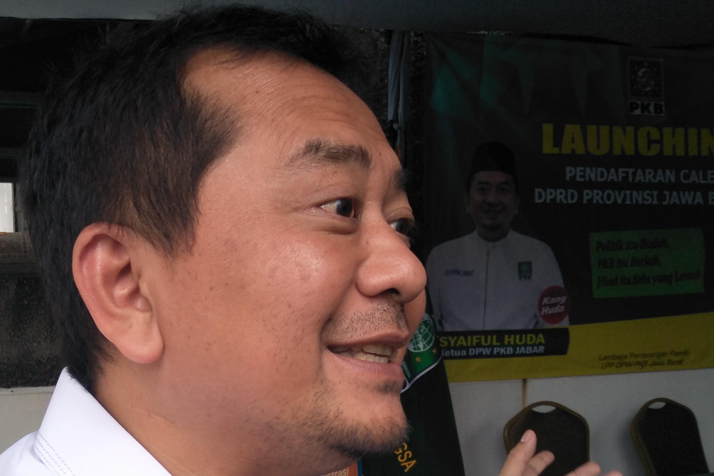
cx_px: 261
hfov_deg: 52.5
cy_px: 372
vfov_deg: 35.8
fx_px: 714
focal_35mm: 36
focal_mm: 3.46
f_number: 2.2
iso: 64
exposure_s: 1/100
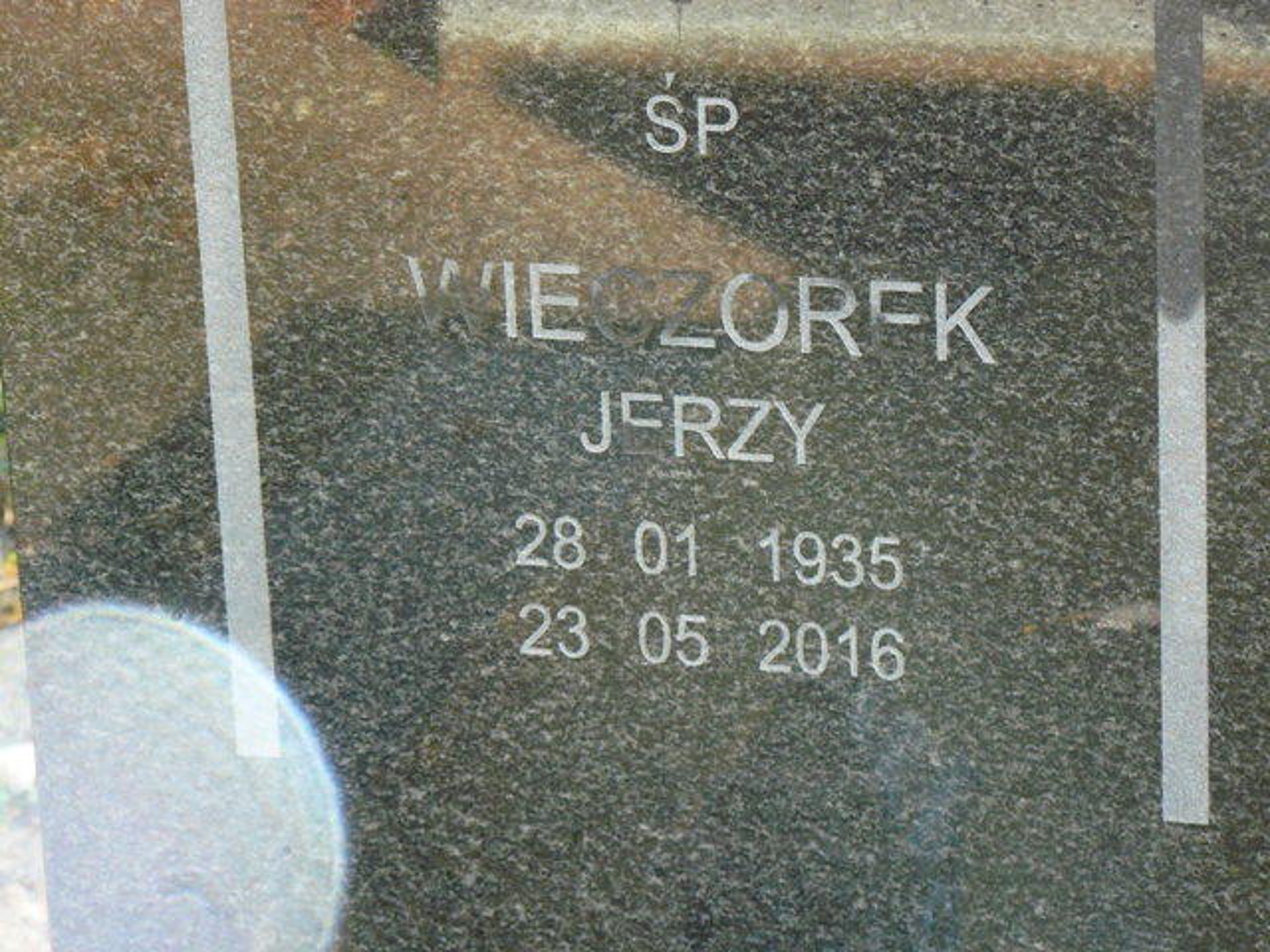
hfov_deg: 13.7
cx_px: 635
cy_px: 476
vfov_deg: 10.3
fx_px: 5283
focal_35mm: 144
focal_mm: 24.1
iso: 250
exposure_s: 1/60
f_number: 3.3
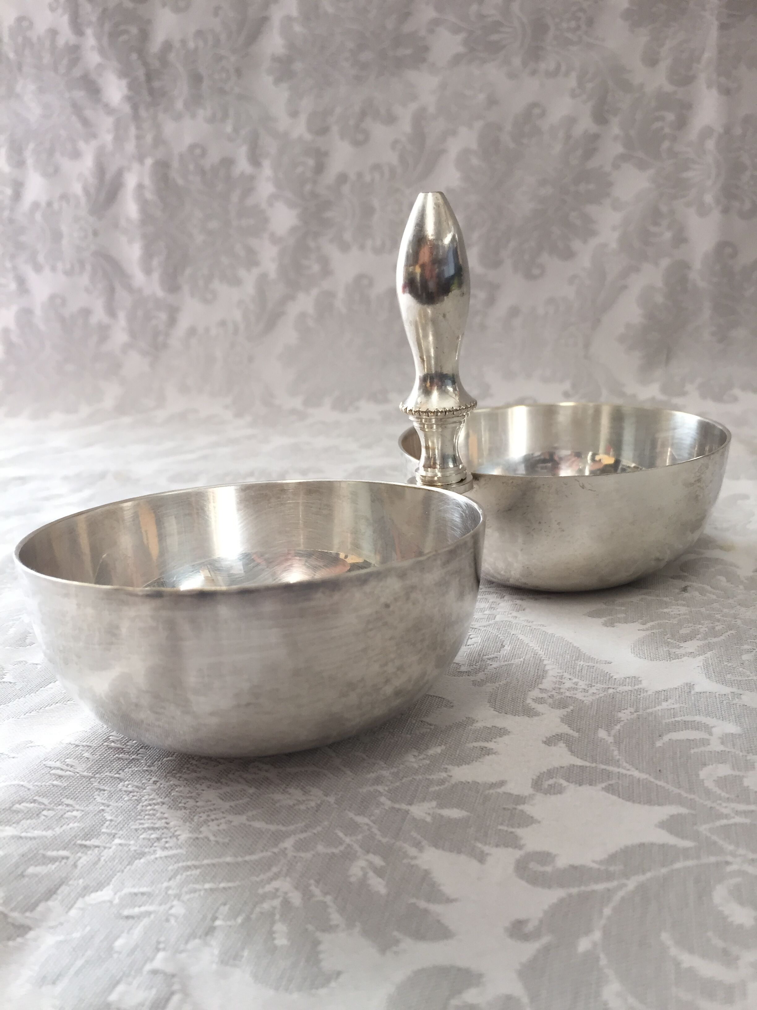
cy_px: 505
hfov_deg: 48.2
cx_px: 378
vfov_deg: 61.7
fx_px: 846
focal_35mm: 29
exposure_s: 1/33
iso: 32
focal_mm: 4.15
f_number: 2.2
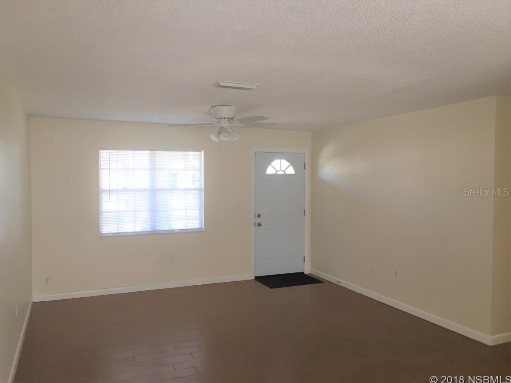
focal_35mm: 29
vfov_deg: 48.2
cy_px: 192
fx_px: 428
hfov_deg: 61.7
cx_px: 256
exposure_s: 1/30
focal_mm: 4.15
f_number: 2.2
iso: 32
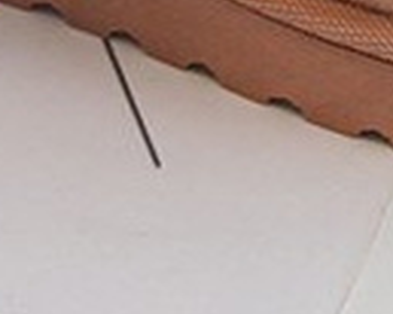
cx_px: 448
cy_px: -713
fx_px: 3045
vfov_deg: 5.5
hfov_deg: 7.3
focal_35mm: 262
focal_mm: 48
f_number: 4
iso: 500
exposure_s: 1/100
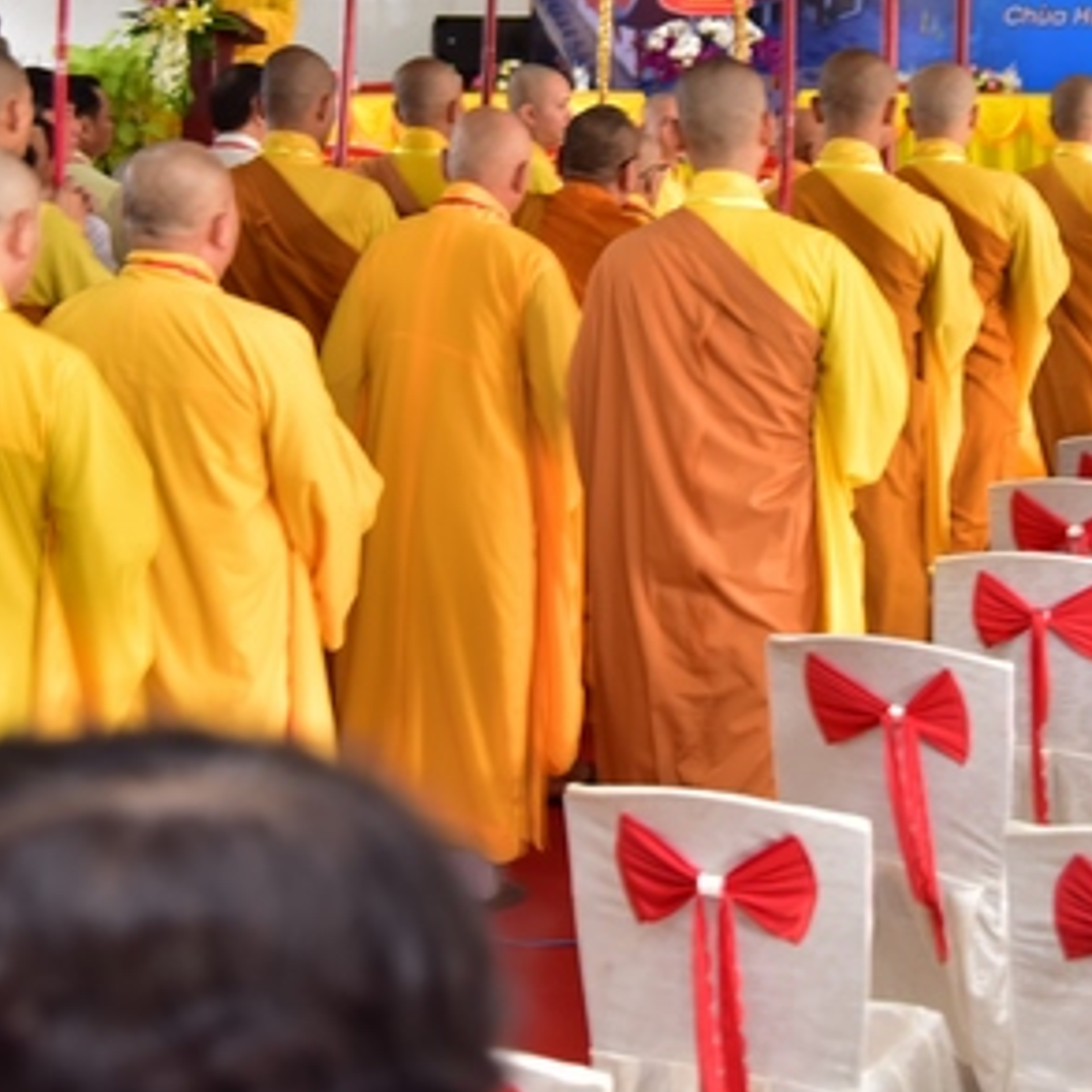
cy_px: 302
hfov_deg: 20.9
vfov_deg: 20.8
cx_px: 514
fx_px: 2962
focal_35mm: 83
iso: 800
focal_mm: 44
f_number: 4
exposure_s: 1/60
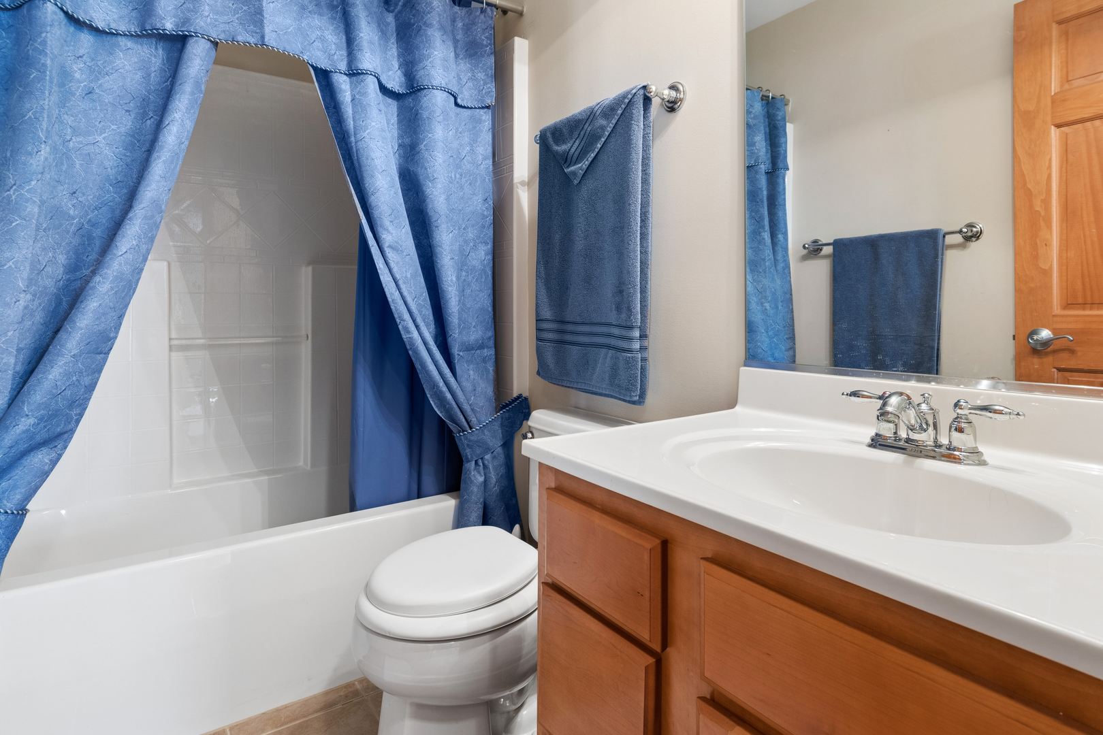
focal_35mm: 18
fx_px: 551
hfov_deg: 90.0
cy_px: 368
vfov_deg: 67.4
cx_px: 552
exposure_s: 1/5
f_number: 8
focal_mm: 12
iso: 250
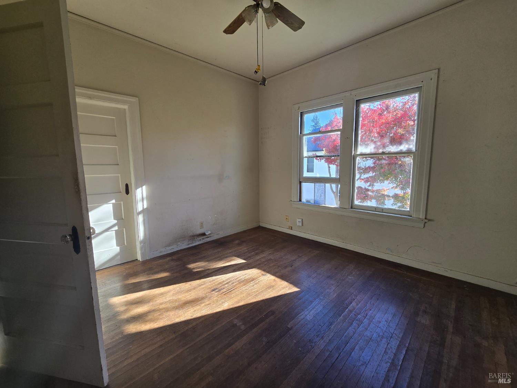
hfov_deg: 106.2
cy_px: 194
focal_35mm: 13
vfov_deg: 89.9
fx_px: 194
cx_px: 258
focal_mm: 2.2
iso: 50
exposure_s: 1/155
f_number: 2.2
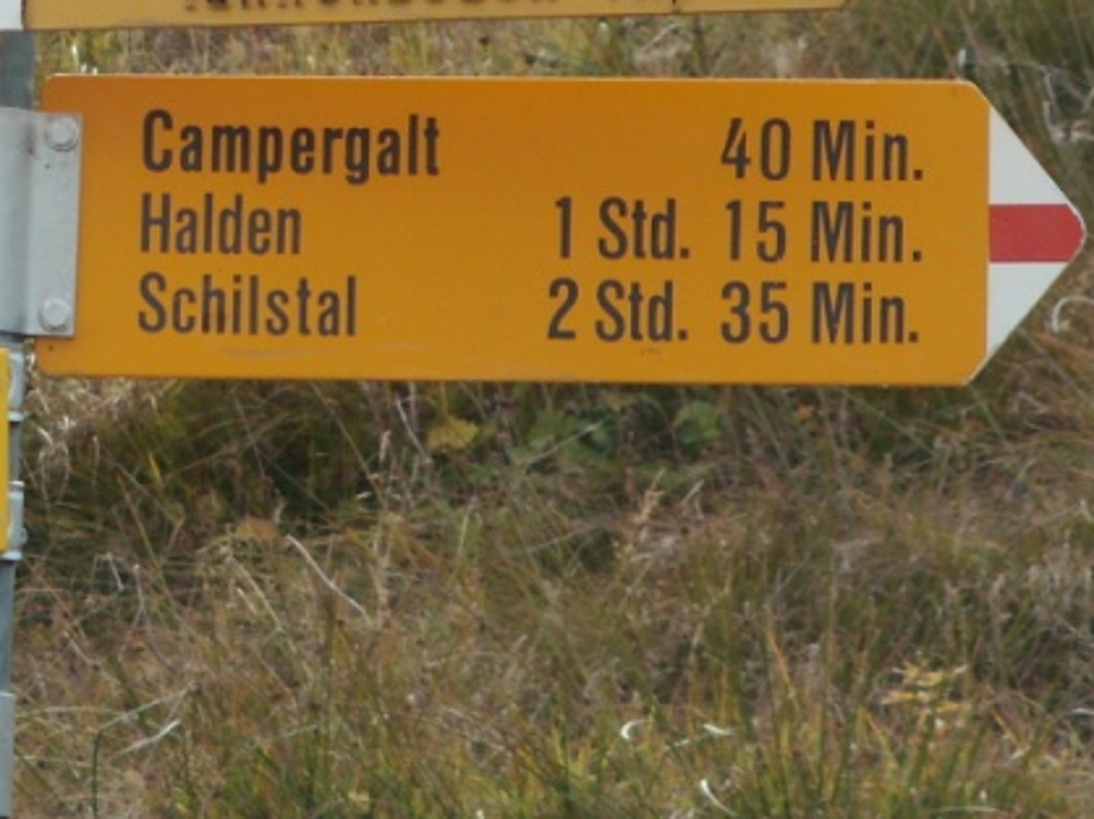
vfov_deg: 4.0
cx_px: -8
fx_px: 11845
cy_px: 34
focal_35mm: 375
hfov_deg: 5.3
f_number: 4
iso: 50
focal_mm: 24.96
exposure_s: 1/200
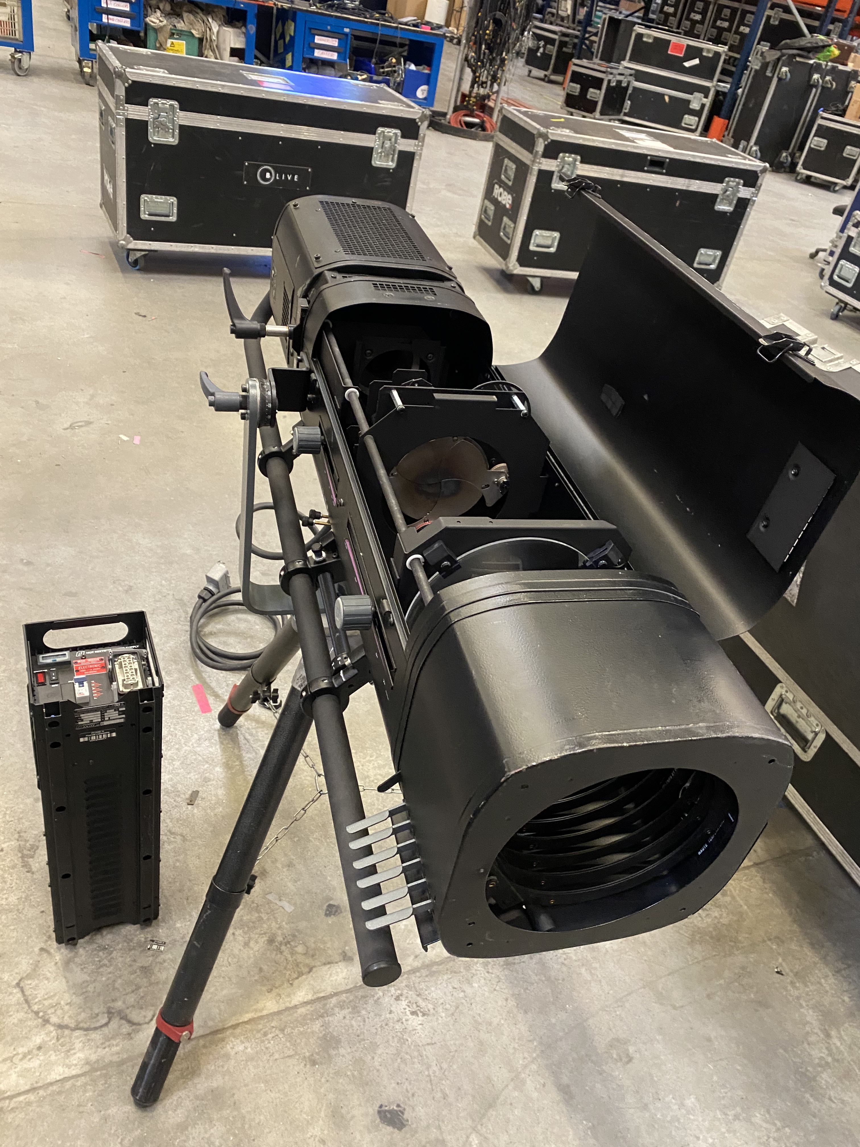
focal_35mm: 26
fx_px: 861
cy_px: 574
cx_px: 430
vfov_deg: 67.3
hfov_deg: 53.1
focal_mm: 4.25
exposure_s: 1/25
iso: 500
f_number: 1.8
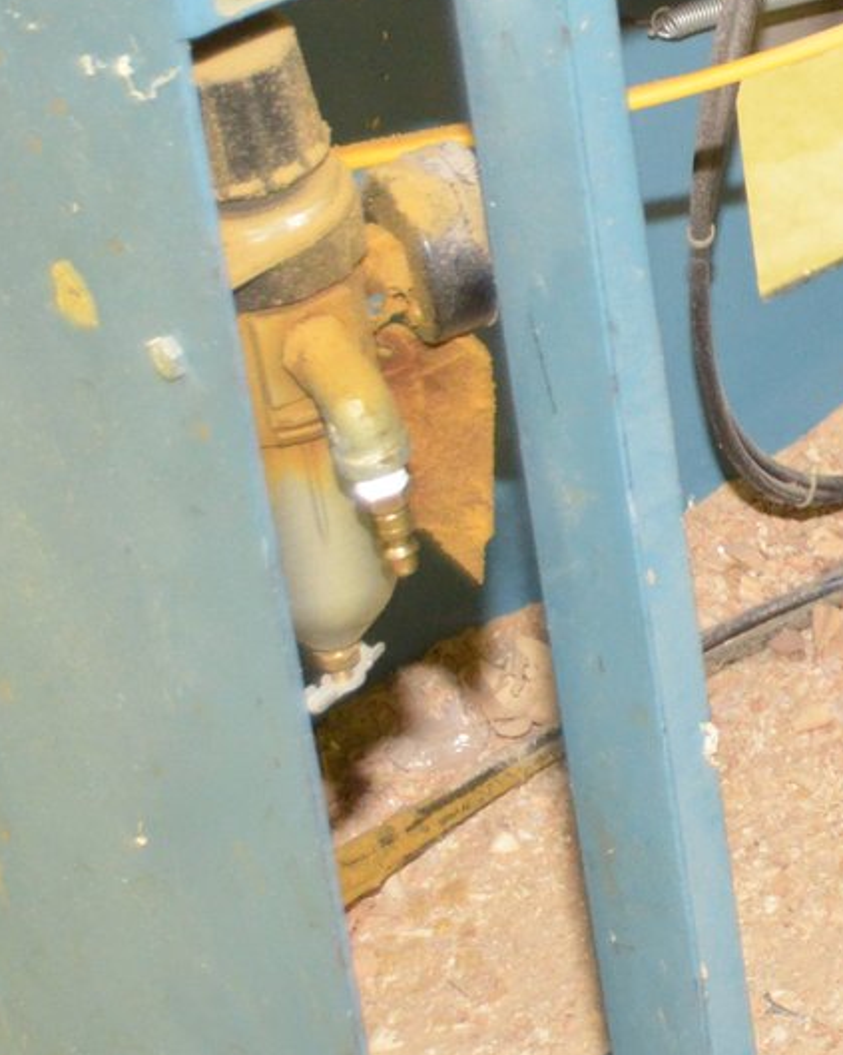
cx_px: 1622
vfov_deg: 10.6
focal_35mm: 182
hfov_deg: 8.1
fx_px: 5678
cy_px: 113
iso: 2800
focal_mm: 40
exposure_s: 1/60
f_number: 5
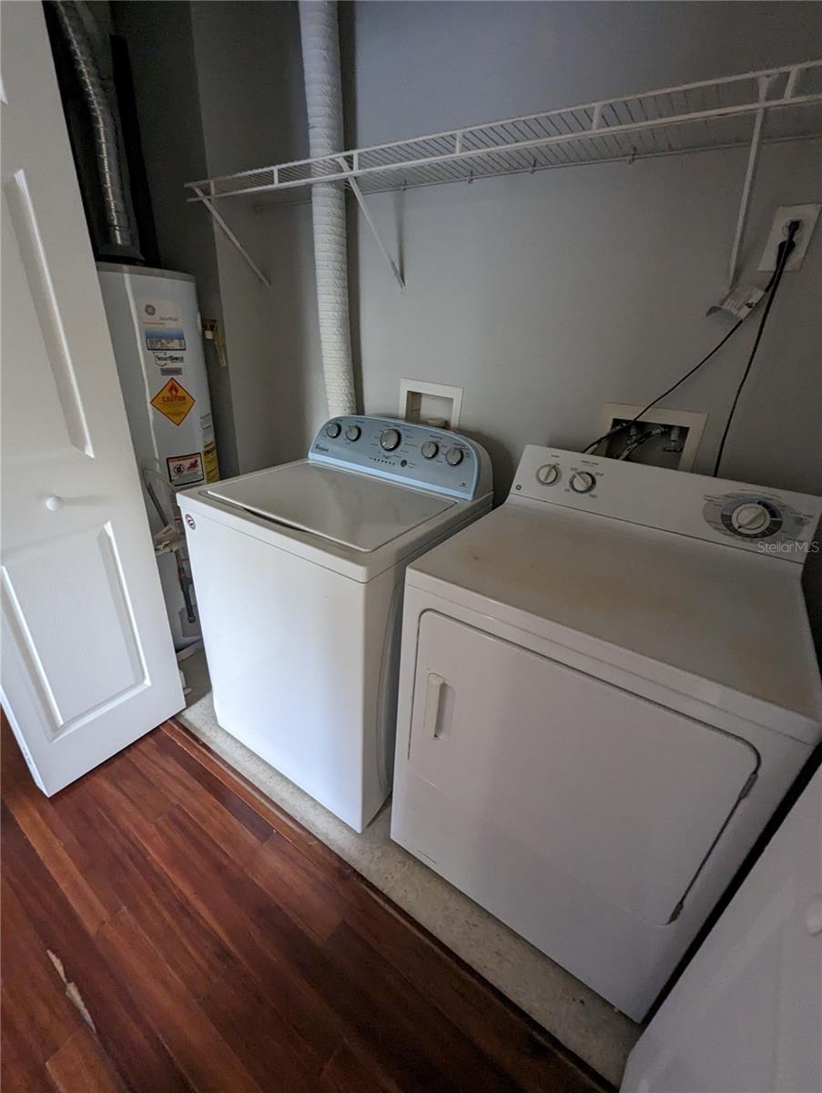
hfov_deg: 90.0
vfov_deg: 106.1
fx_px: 411
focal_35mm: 13
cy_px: 546
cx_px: 411
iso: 389
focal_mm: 1.95
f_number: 2.2
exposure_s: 1/30
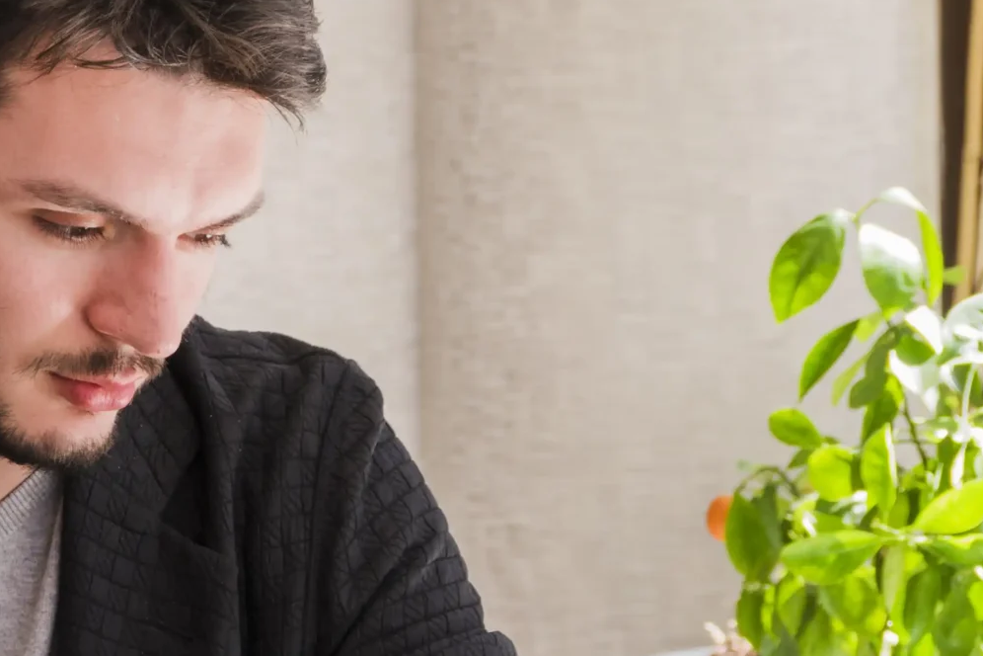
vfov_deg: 4.0
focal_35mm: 347
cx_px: -246
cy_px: 492
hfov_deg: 5.9
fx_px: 9474
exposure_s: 1/25
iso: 100
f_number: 4
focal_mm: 49.51
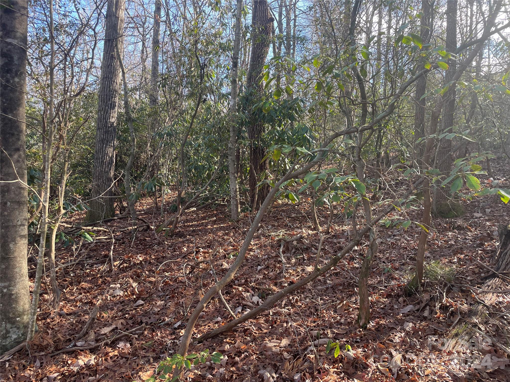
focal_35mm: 26
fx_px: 383
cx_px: 255
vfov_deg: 53.1
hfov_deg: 67.3
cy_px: 191
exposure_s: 1/128
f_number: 1.6
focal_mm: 4.2
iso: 32
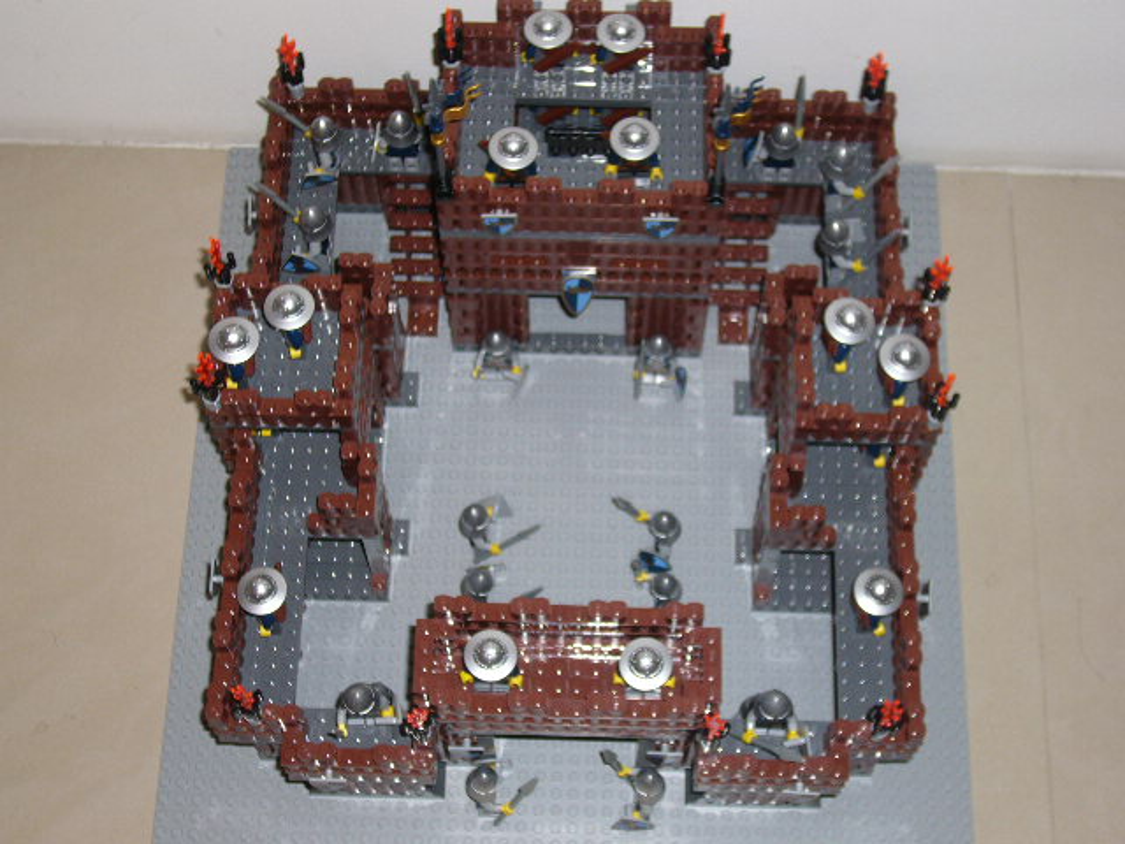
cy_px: 422
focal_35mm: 60
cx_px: 562
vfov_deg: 24.4
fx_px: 1950
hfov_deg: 32.2
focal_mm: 9.9
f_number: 3.6
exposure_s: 1/60
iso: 80
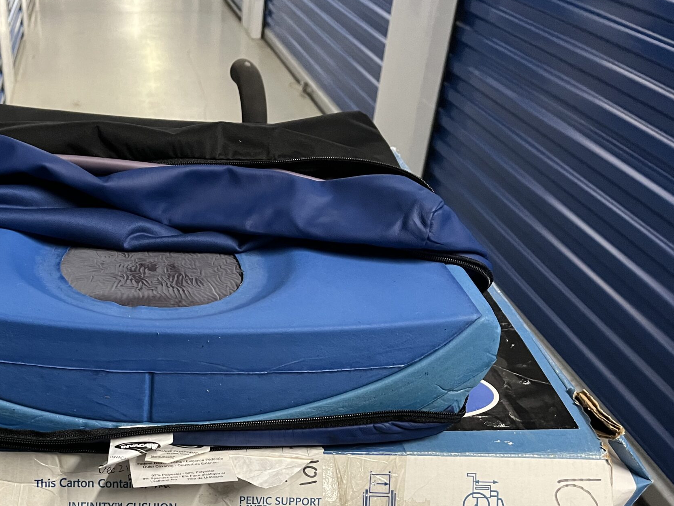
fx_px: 779
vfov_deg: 35.3
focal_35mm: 40
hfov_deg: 45.2
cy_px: 371
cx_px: 171
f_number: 1.6
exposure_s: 1/60
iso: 320
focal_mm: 5.1
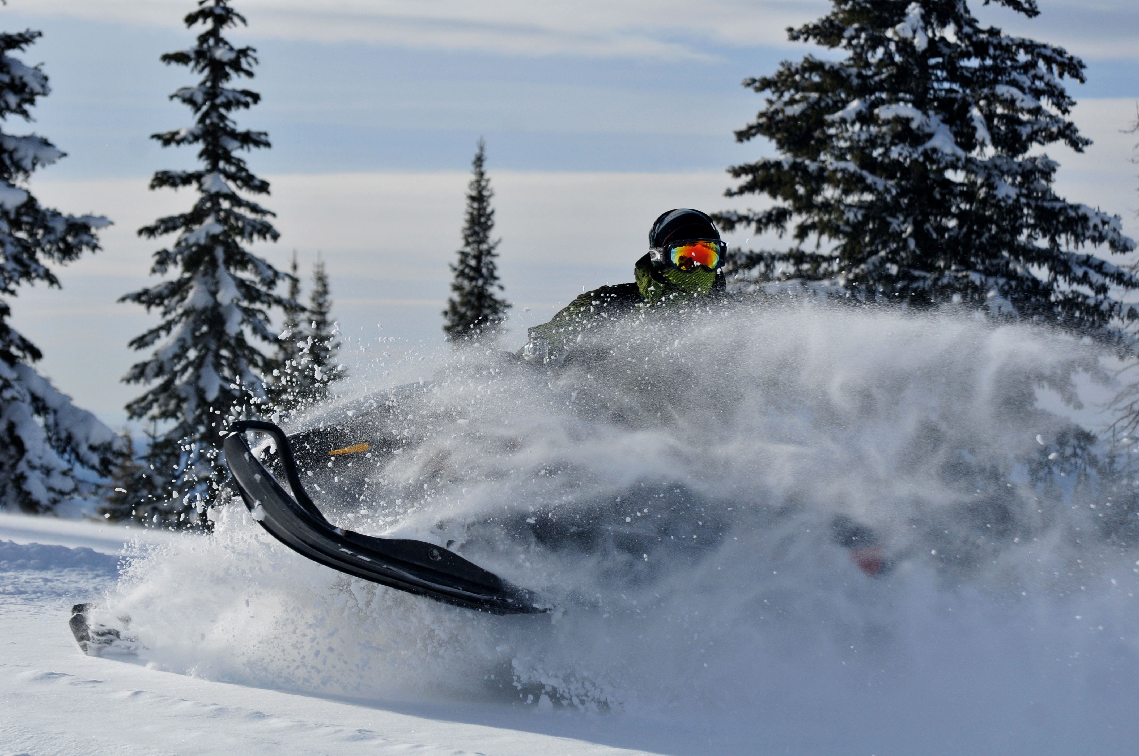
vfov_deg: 11.1
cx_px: 570
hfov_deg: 16.7
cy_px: 378
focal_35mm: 123
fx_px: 3887
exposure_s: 1/1250
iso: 320
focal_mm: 82
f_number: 5.6
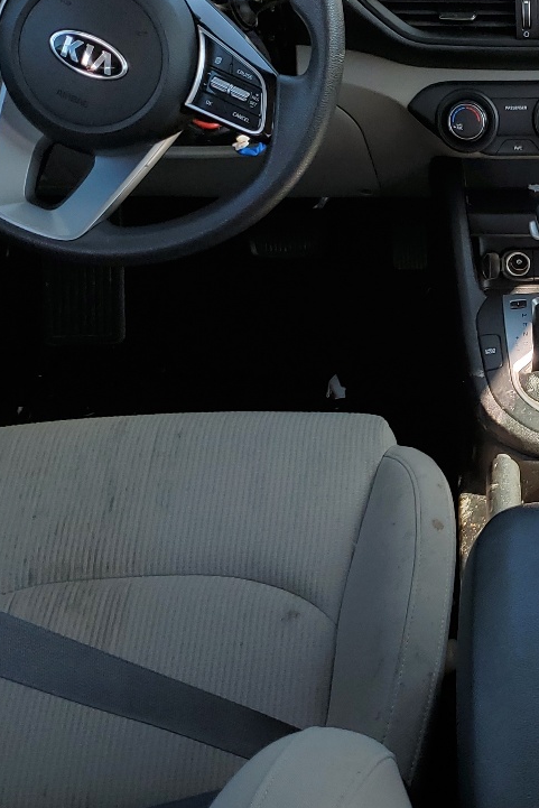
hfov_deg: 21.5
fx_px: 1347
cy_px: 353
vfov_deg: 33.4
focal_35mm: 60
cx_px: 582
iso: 50
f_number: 1.5
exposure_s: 1/455
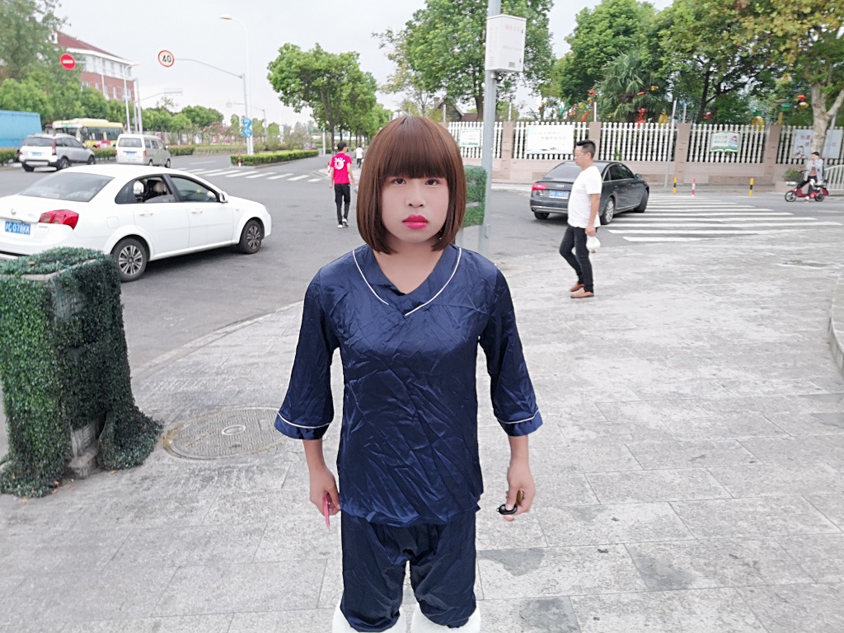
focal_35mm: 26
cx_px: 422
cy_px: 316
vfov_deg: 53.1
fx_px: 634
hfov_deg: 67.3
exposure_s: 1/145
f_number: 2
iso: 50
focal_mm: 3.46
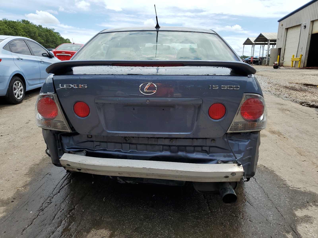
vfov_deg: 53.1
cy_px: 119
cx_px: 159
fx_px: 239
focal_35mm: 26
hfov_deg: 67.3
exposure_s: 1/3333
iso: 50
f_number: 1.5
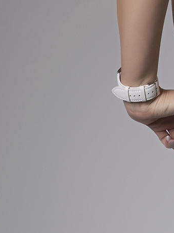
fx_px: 1855
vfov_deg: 7.1
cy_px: -89
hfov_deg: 5.4
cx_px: 199
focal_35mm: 277
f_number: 14
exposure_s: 1/100
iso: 100
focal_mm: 55
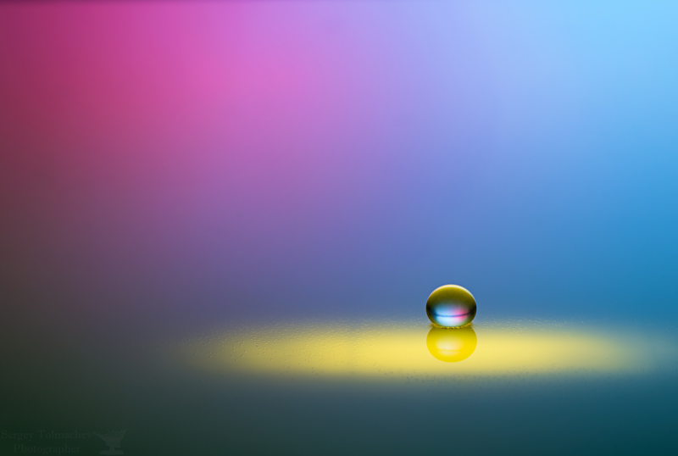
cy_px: 228
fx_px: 1983
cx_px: 339
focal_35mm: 105
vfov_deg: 13.1
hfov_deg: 19.4
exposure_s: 1/320
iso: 100
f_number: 16
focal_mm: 105
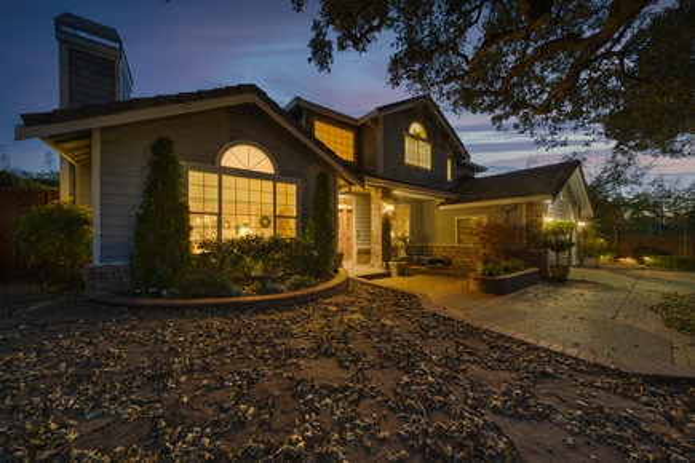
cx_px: 348
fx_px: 232
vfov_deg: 90.0
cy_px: 232
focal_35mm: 12
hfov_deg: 112.6
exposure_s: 5
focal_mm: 12
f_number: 11
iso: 400
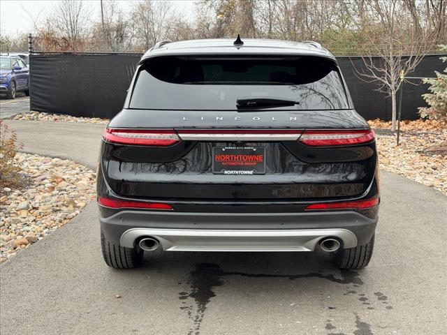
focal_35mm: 48
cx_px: 224
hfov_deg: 39.7
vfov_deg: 30.3
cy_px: 168
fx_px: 620
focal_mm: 6.76
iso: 80
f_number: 1.78
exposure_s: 1/527
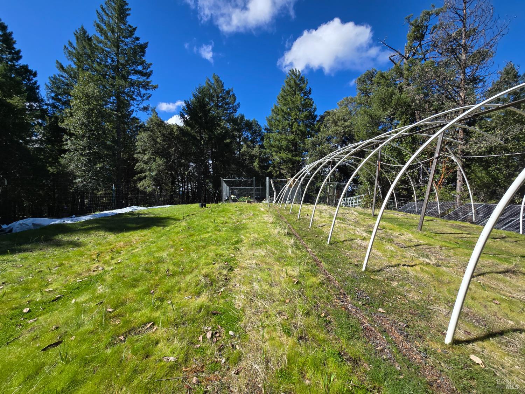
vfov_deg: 89.9
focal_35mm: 13
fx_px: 197
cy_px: 197
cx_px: 262
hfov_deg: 106.2
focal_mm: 2.2
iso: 50
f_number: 2.2
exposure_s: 1/2049
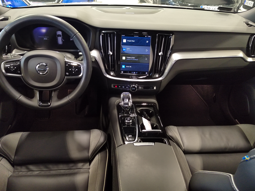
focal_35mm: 28
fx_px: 206
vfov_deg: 49.7
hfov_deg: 63.4
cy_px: 96
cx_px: 128
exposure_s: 1/50
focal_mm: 5.52
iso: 4480
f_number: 1.9
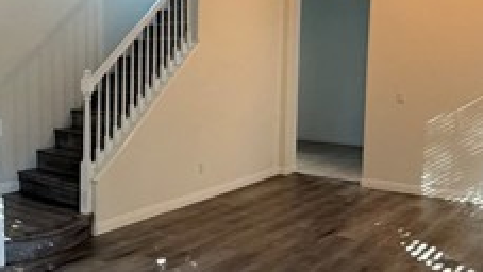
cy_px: 110
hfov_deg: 43.9
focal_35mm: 43
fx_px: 551
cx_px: 66
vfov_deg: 27.7
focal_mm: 2.22
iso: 320
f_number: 2.2
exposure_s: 1/60
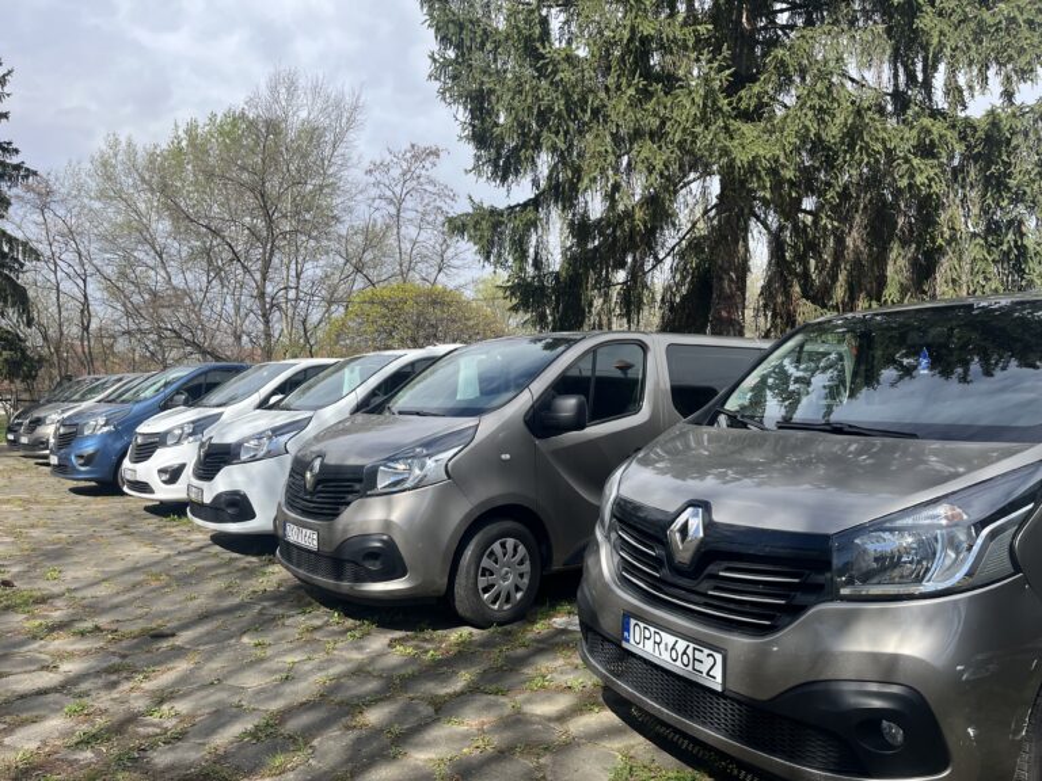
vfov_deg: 53.1
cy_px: 390
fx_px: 783
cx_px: 521
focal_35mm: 26
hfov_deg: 67.3
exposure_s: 1/2688
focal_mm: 5.1
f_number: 1.6
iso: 50
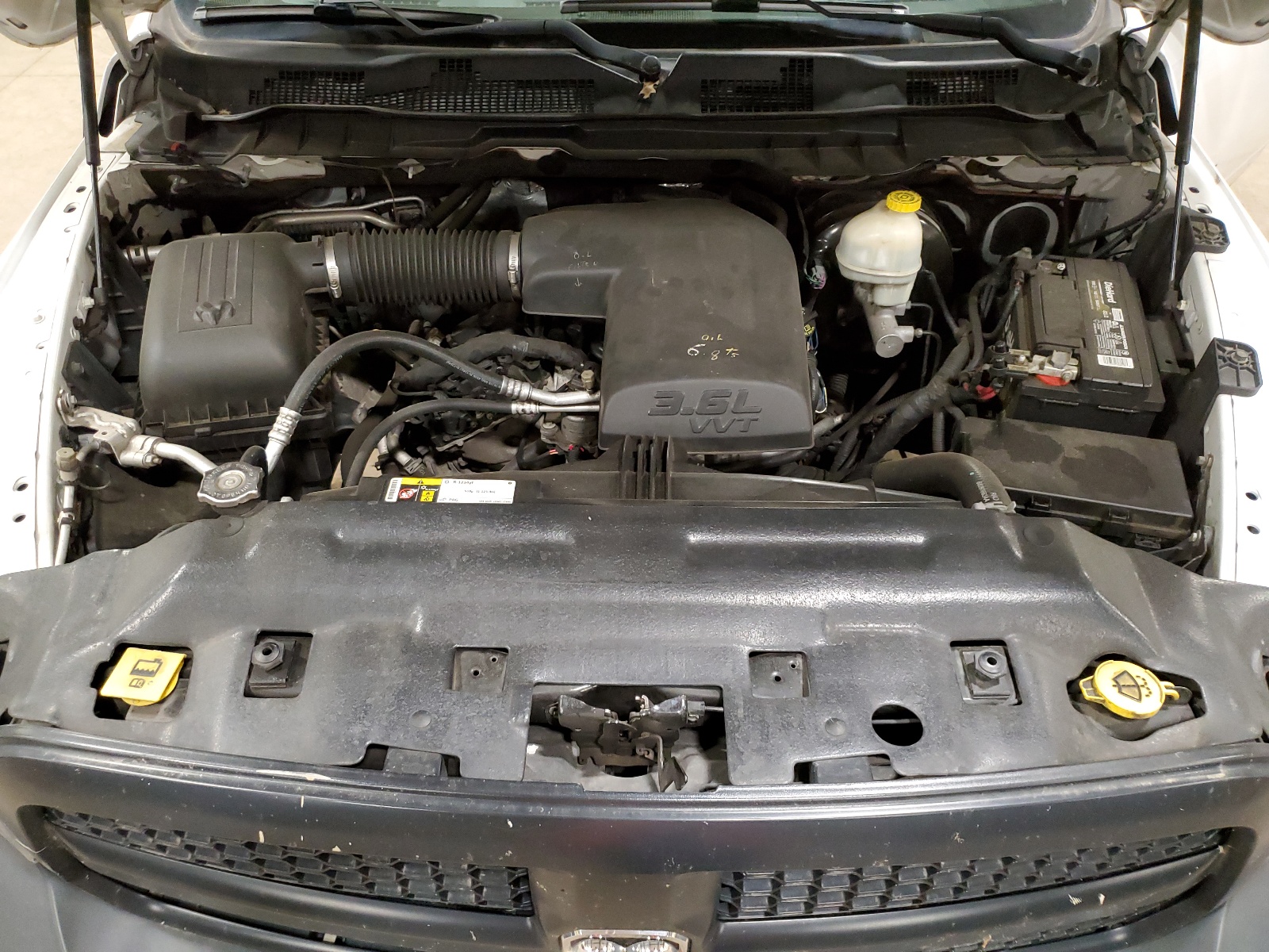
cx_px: 634
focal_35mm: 26
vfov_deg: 53.1
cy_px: 476
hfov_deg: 67.3
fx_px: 953
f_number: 1.5
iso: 362
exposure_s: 1/60.2
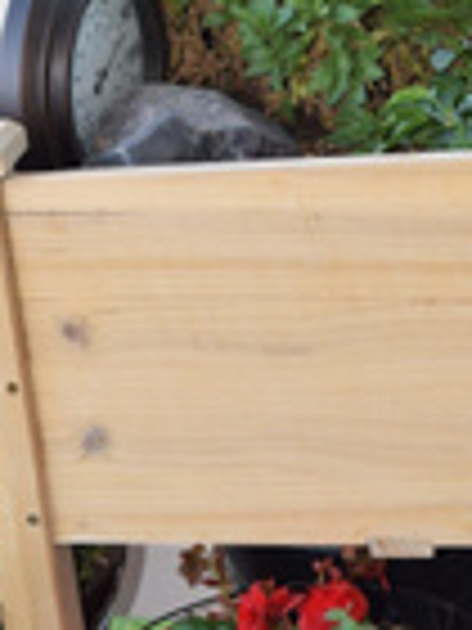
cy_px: 531
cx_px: -139
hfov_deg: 9.8
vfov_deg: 13.3
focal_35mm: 148
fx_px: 2691
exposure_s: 1/125
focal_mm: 30
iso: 400
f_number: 5.6
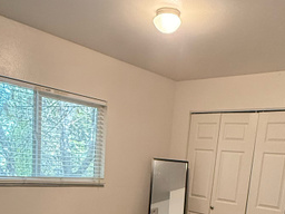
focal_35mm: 42
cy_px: 232
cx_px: 155
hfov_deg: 44.7
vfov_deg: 30.9
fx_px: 346
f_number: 2.2
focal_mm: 2.22
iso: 500
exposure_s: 1/60
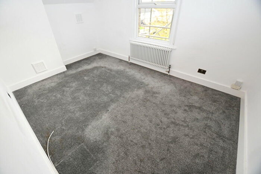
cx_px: 130
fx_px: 109
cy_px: 87
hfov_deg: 100.4
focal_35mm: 15
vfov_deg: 77.4
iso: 220
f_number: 4
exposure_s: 1/60
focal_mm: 10
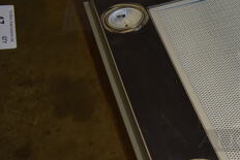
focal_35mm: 71
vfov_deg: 19.2
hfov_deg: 24.9
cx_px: 307
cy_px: 97
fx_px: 474
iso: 500
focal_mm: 18
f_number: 3.5
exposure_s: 1/250
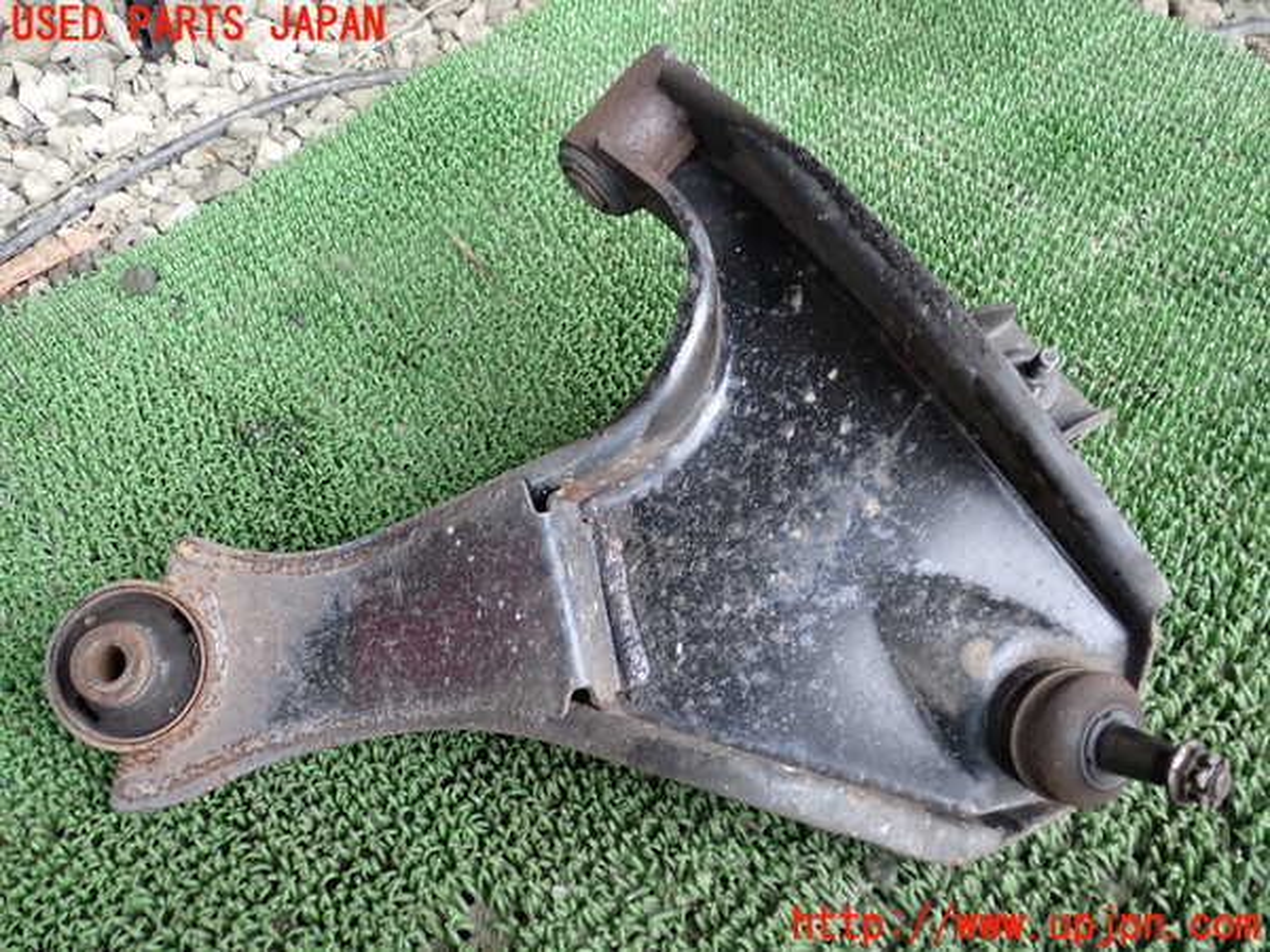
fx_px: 1101
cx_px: 635
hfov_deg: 60.0
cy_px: 476
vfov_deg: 46.8
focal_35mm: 30
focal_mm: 5.4
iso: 200
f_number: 2.3
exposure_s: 1/50
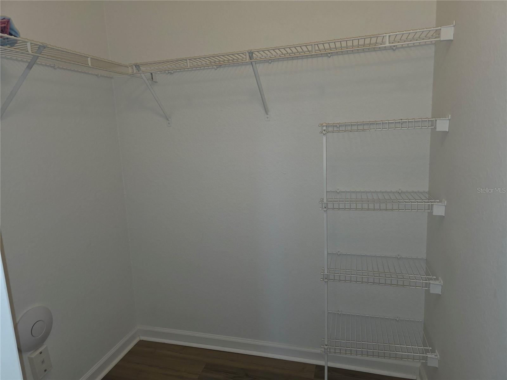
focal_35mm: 23
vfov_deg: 58.9
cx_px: 254
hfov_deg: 73.9
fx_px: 337
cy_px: 190
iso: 125
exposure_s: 1/60
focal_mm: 6.3
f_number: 1.7
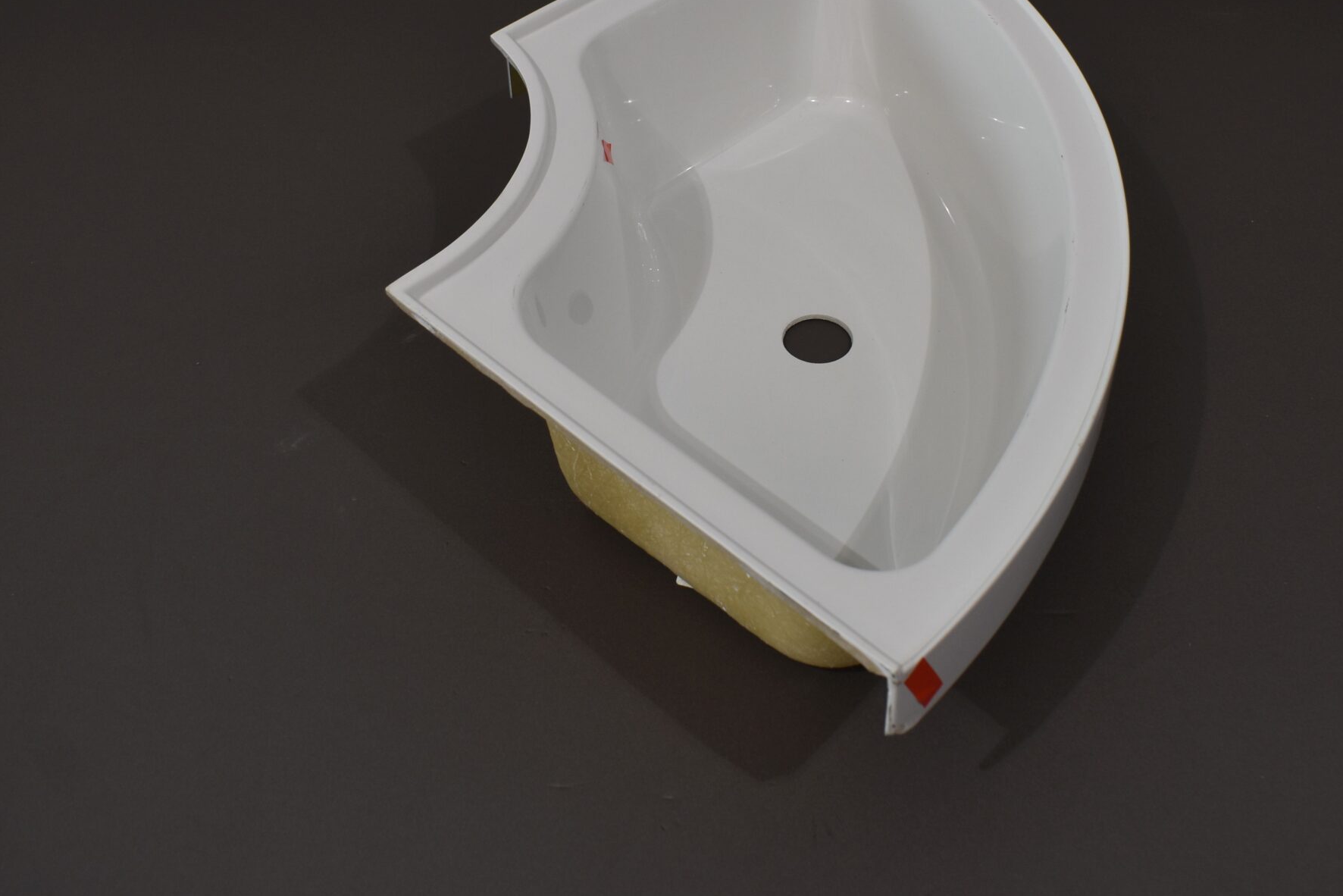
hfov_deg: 49.4
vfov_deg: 33.8
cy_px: 266
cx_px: 762
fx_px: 1455
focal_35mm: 39
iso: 250
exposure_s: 1/125
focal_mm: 18
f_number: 5.6
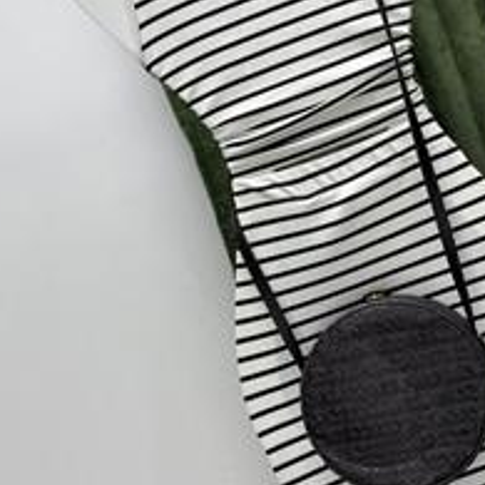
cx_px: 333
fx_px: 1379
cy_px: 172
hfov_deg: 19.9
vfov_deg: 19.9
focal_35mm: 87
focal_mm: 6.76
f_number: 1.78
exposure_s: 1/121
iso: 50
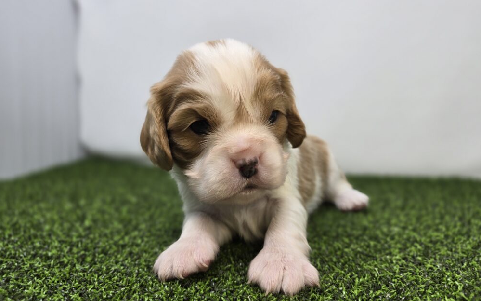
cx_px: 237
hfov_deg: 72.6
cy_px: 152
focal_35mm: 25
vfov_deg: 49.3
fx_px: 328
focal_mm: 6.3
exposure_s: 1/67
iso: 25
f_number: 1.7
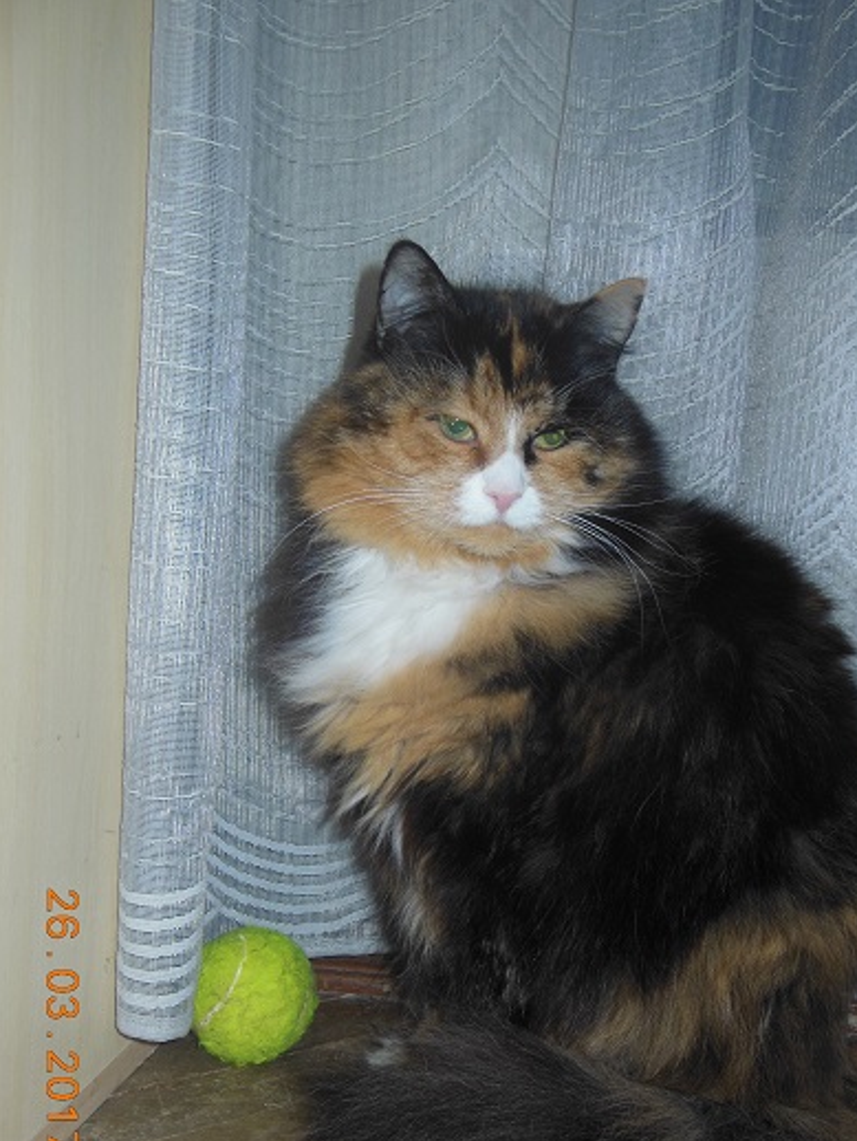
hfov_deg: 34.3
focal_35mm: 42
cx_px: 489
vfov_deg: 44.6
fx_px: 1385
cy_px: 667
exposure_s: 1/30
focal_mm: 6
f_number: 3.9
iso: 125
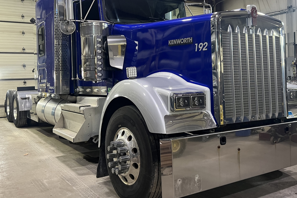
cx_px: 144
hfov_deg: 51.9
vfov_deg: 35.8
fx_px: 305
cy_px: 76
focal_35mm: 37
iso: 320
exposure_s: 1/60
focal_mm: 5.7
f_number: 1.5
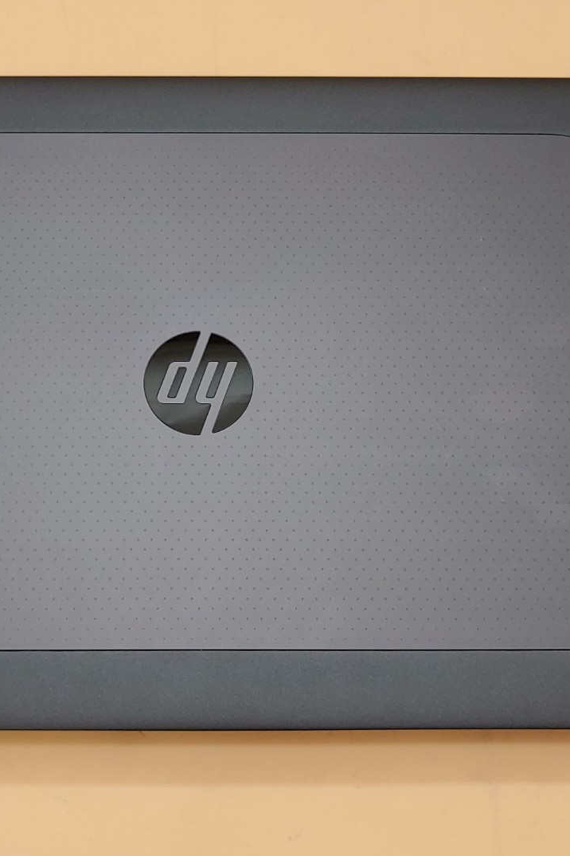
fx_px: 1092
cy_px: 430
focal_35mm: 46
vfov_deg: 42.7
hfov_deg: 29.1
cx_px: 196
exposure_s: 1/96
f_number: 1.8
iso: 50
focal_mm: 4.36
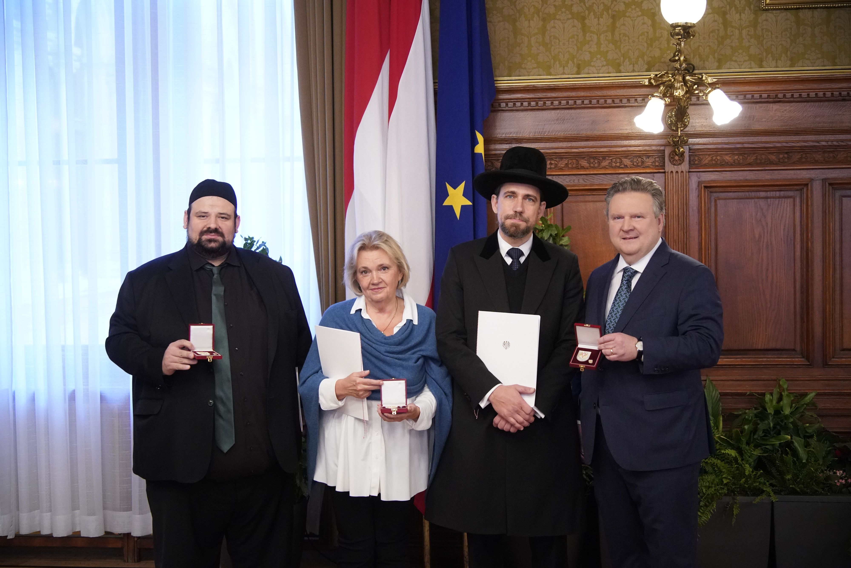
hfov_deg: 42.7
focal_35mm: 46
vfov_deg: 29.2
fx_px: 1087
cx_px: 426
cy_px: 284
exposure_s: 1/160
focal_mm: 46
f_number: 3.5
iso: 6400
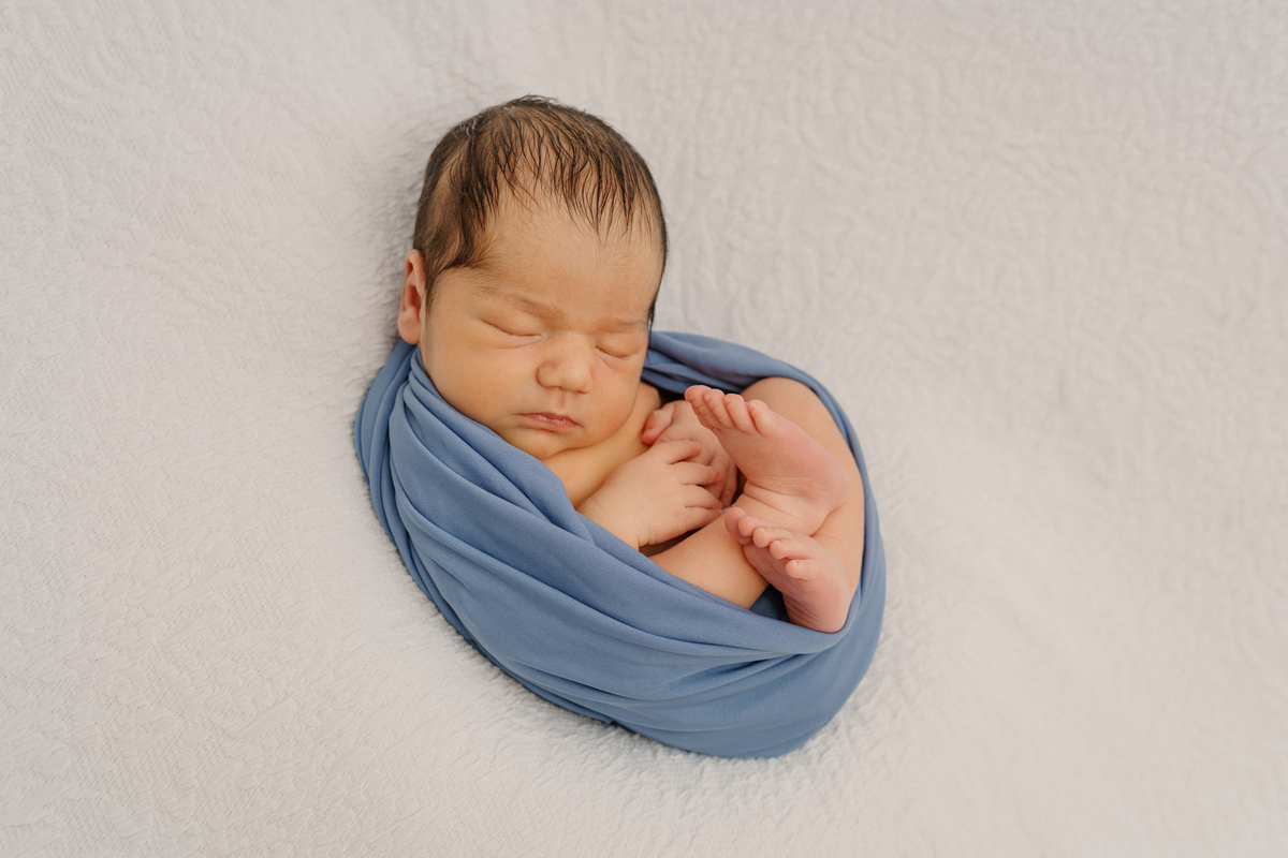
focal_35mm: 50
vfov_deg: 27.0
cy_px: 429
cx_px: 644
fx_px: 1789
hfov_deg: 39.6
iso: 320
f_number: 3.5
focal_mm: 50
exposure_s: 1/200
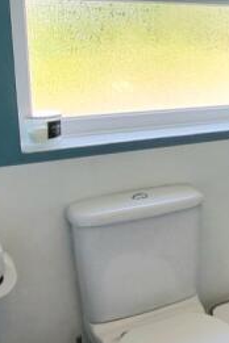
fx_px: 506
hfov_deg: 19.4
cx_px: 407
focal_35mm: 53
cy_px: 81
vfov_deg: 36.5
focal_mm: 2.2
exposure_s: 1/60.2
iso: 50
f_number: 2.2
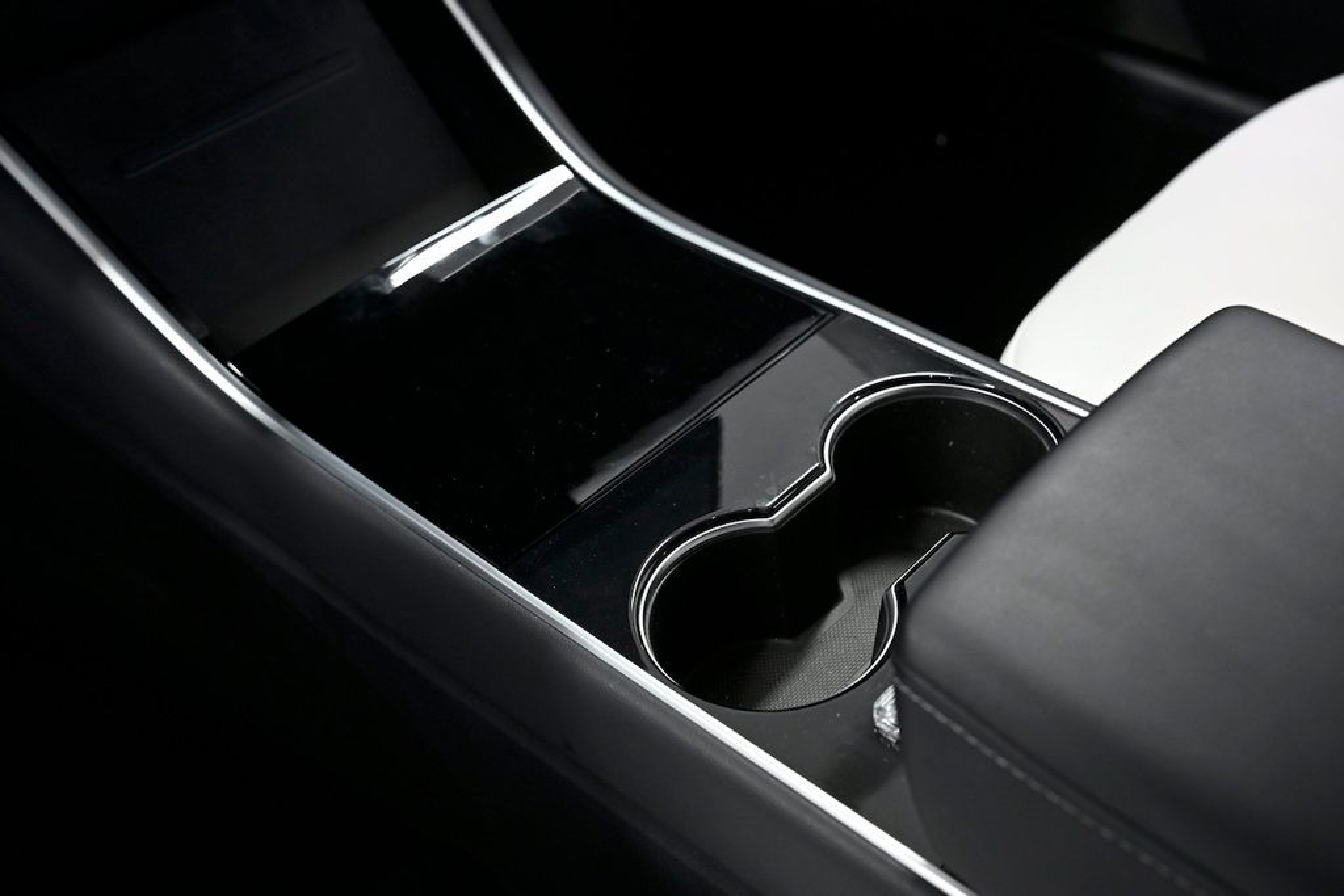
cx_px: 672
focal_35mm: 37
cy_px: 448
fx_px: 1381
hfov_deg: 51.9
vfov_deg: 36.0
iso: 2000
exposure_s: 1/250
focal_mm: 37
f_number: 5
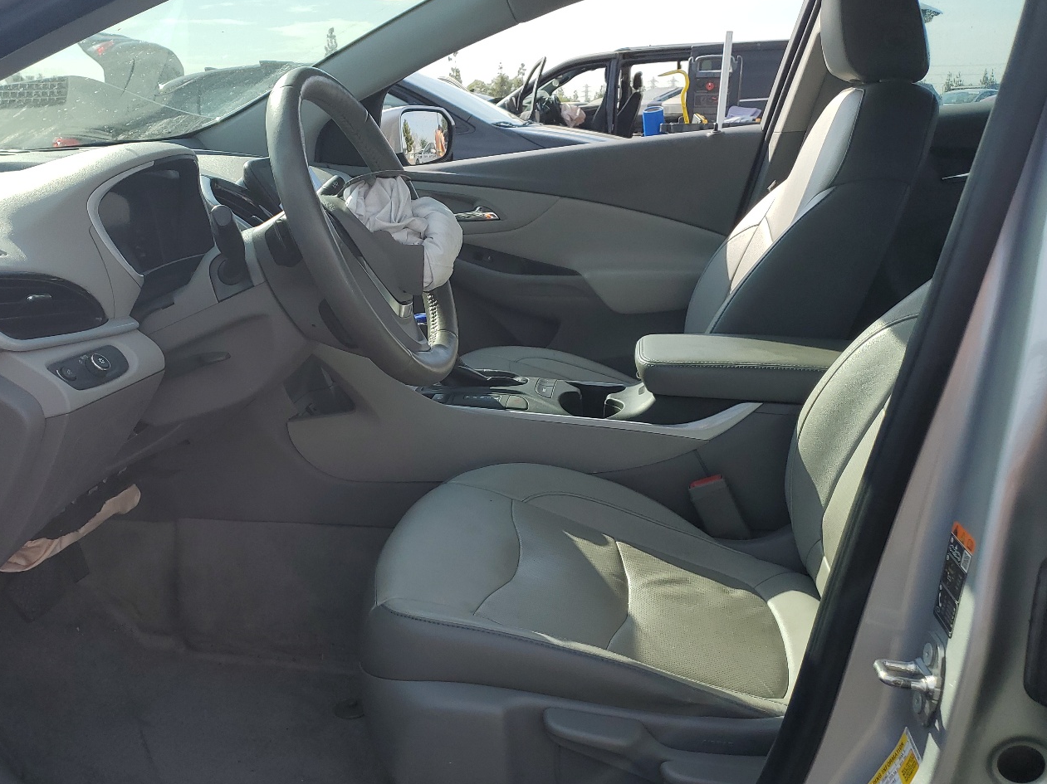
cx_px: 403
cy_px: 371
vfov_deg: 42.9
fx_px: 998
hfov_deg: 54.8
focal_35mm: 33
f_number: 1.5
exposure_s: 1/2000
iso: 50
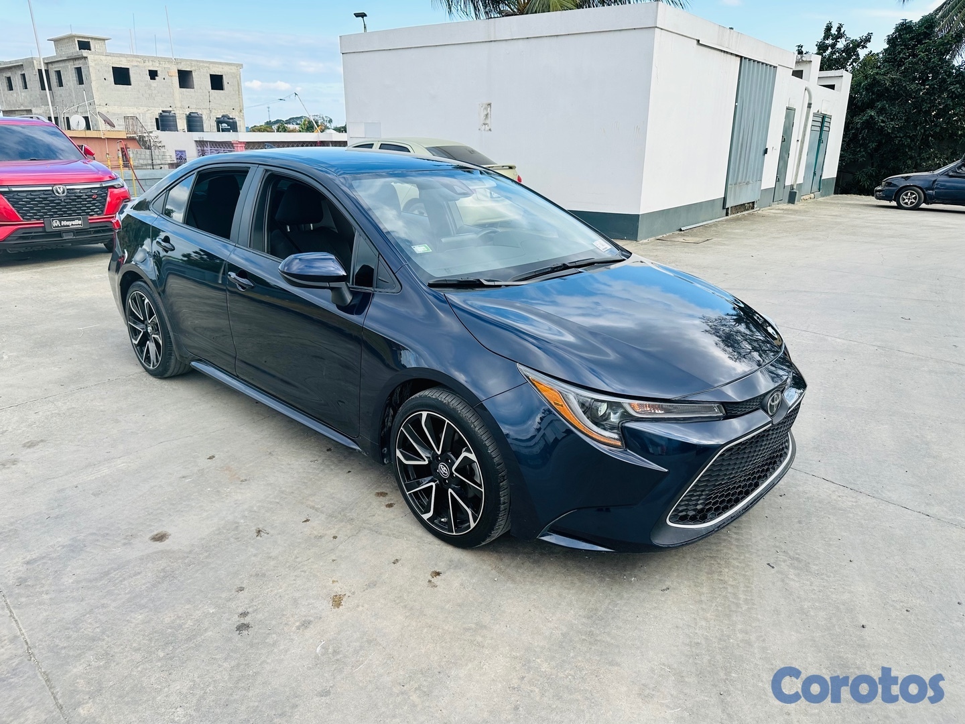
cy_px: 362
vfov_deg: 56.8
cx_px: 482
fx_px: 669
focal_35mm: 24
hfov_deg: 71.6
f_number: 1.78
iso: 80
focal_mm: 6.86
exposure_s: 1/1095
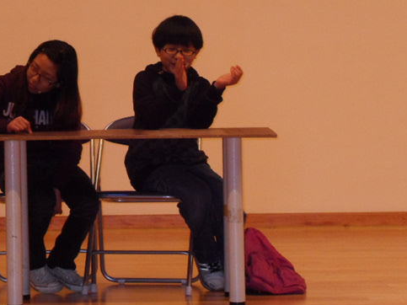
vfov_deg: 8.8
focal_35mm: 169
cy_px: 131
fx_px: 1987
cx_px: 129
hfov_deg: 11.7
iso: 400
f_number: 5.7
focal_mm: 21.6
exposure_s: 1/90
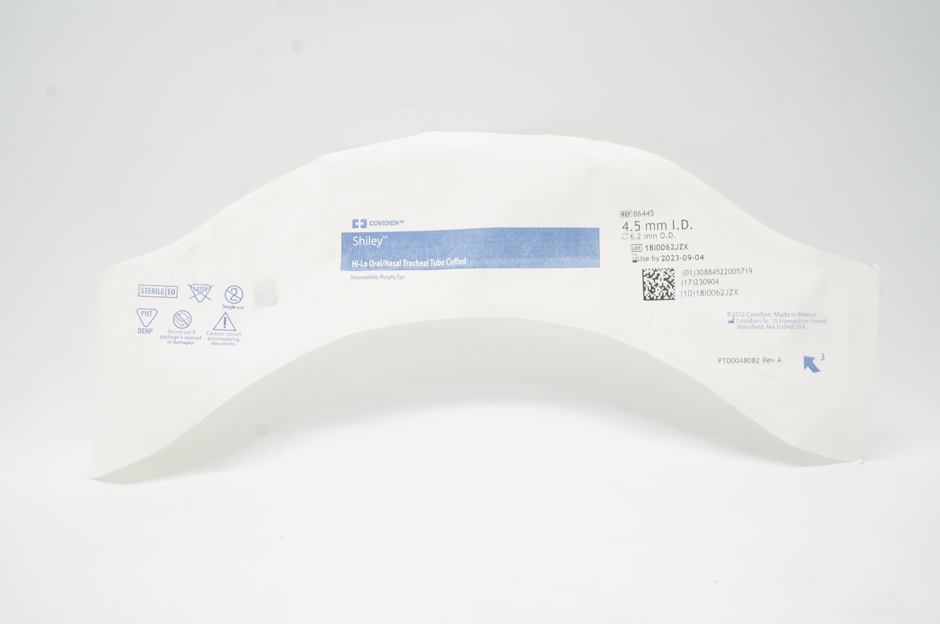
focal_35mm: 27
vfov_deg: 47.8
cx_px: 470
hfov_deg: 67.4
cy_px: 312
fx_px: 704
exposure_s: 1/20
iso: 800
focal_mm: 18
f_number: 11
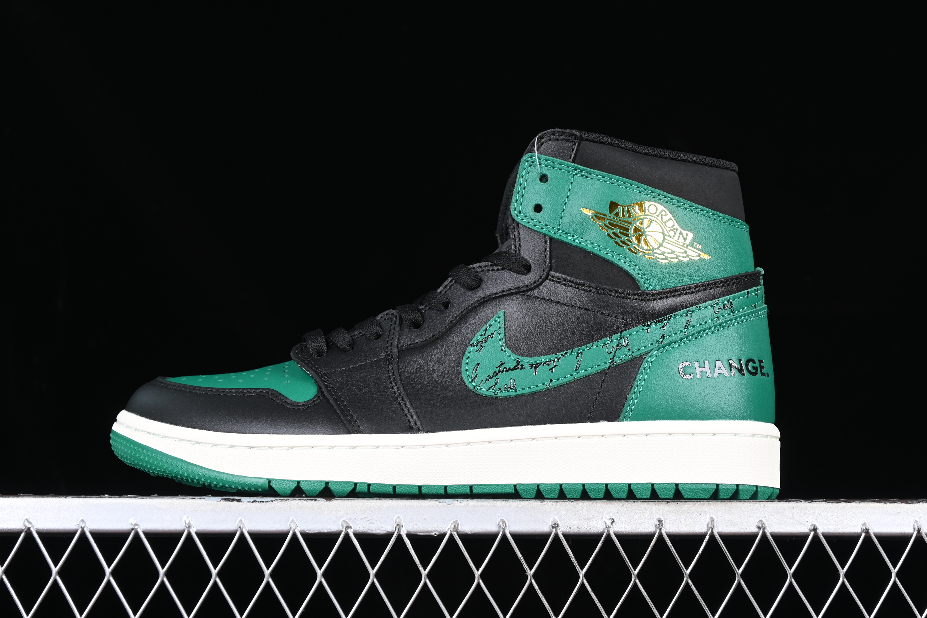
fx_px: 1931
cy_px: 309
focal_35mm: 75
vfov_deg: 18.2
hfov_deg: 27.0
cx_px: 464
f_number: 6.3
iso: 160
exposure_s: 1/60
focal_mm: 50
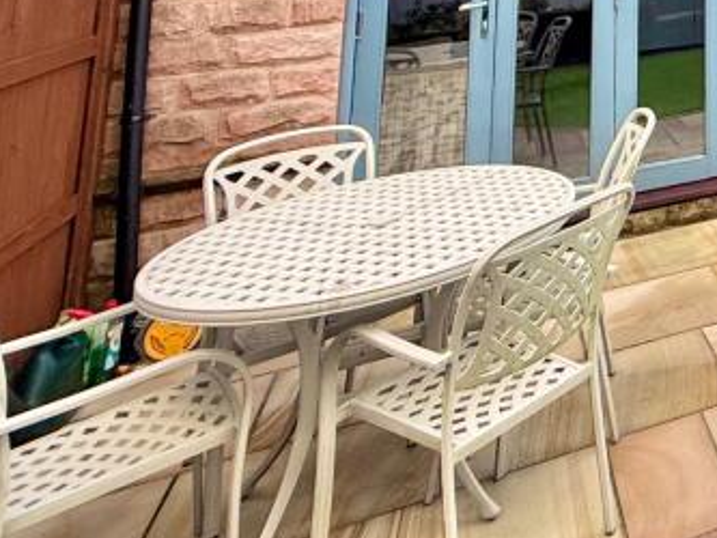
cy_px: -271
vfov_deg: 25.3
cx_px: 958
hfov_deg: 31.9
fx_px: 891
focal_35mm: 43
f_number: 2.2
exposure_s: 1/445
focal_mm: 2.22
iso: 64
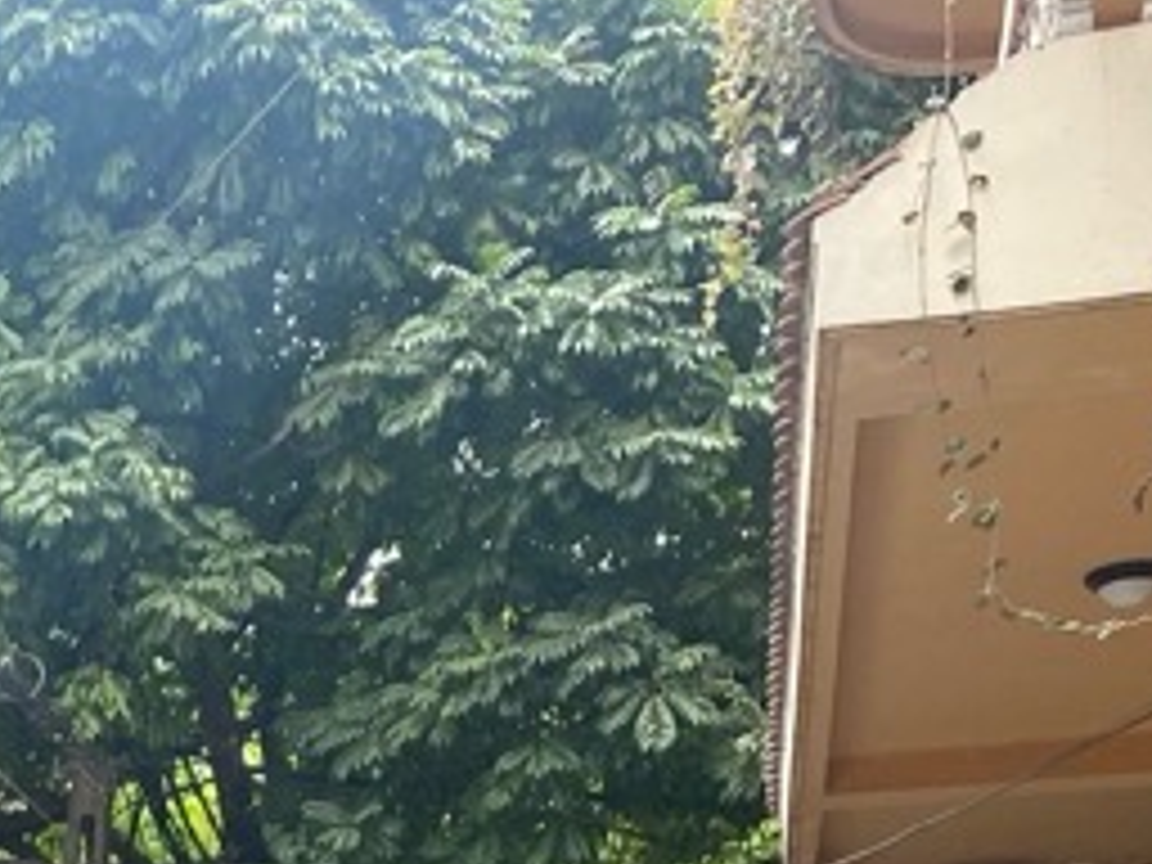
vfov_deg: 12.6
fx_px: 3461
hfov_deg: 17.4
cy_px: 1674
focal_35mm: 104
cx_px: -472
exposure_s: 1/121
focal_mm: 4.25
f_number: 1.8
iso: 80
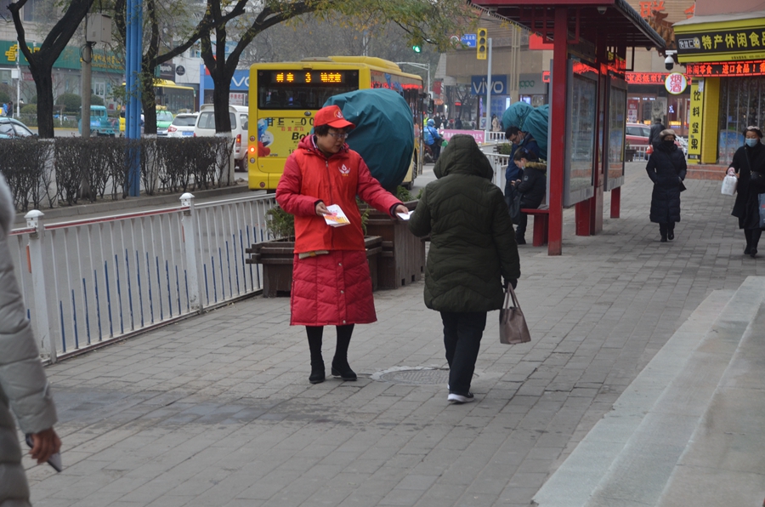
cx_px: 382
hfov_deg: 27.0
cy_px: 254
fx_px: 1590
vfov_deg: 18.1
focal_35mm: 75
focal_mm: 50
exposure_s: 1/100
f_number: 4.8
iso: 400
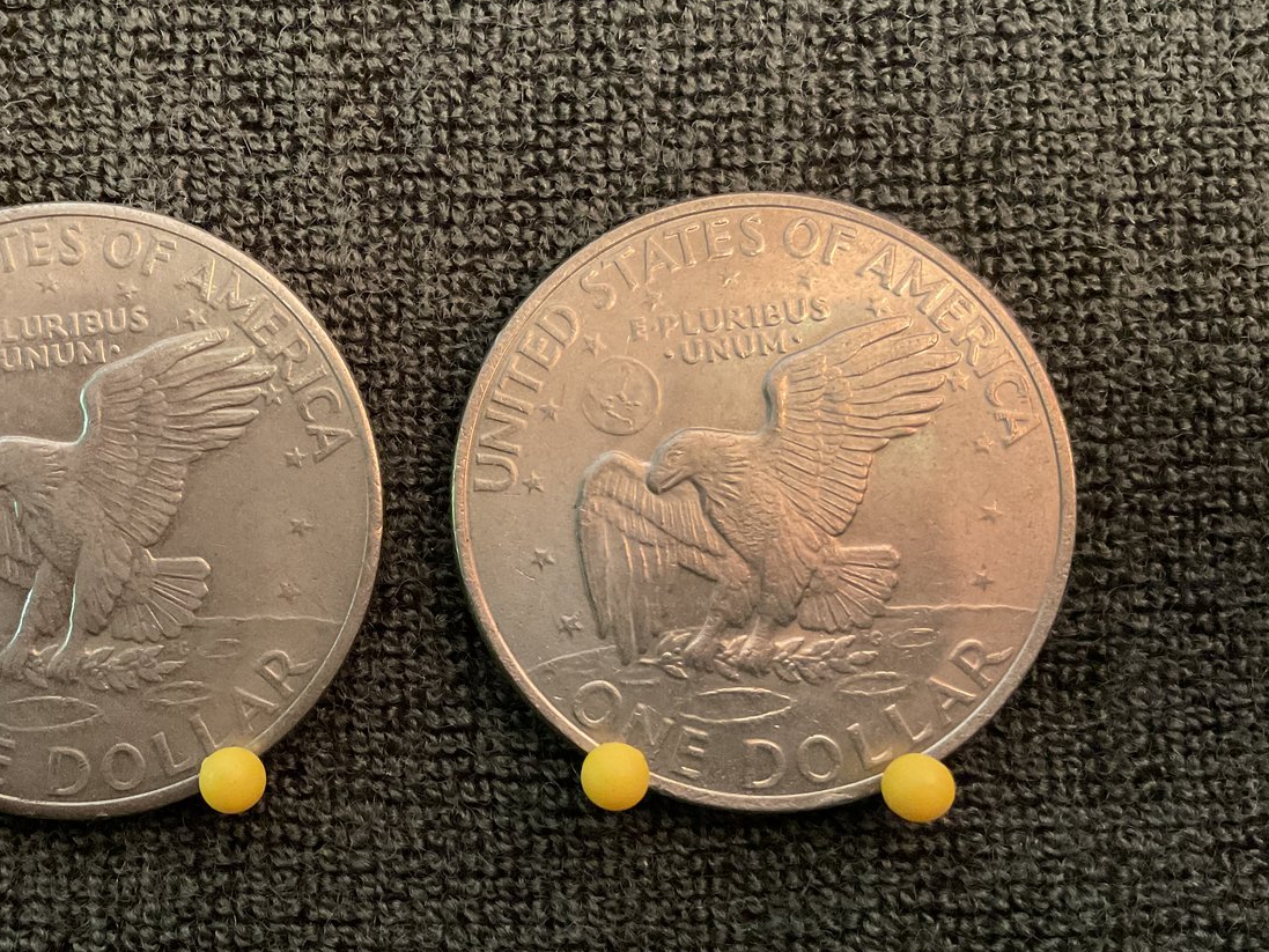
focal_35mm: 40
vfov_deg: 35.9
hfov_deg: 45.9
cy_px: 529
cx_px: 396
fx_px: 1467
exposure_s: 1/30
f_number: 1.8
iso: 500
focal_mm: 3
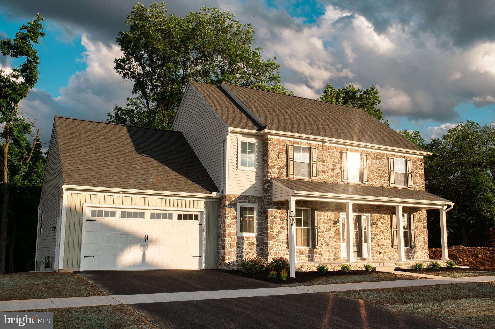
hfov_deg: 54.5
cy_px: 164
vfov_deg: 37.8
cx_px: 248
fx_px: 481
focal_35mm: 35
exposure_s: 1/200
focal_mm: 35
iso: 250
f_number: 16
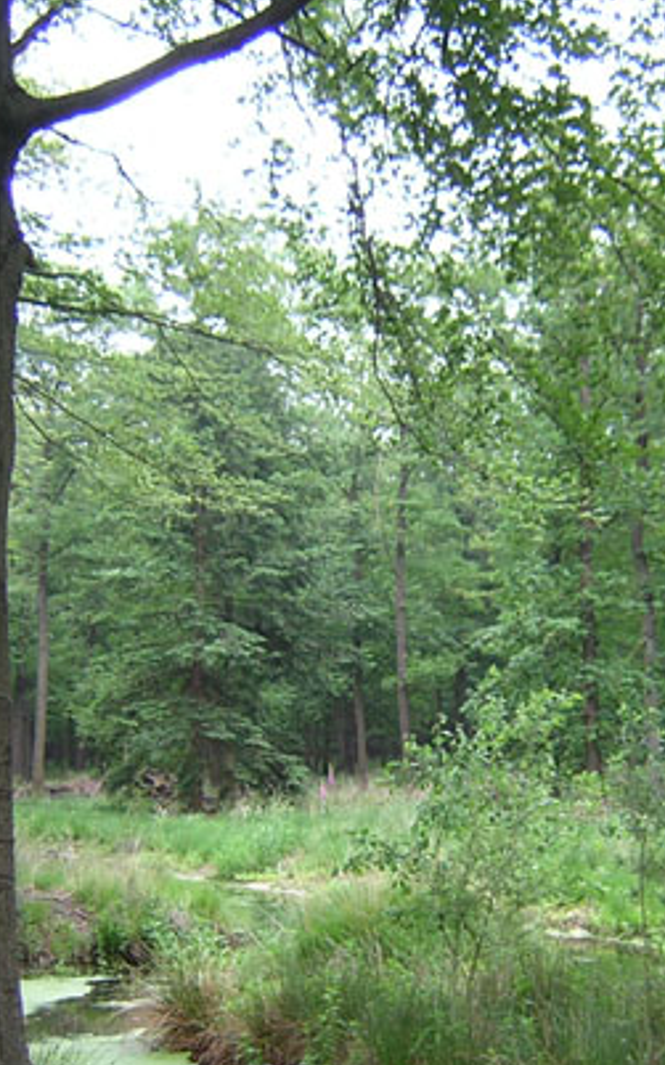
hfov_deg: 22.7
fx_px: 1654
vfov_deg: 35.5
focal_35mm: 57
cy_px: 668
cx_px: 350
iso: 159
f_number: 2.6
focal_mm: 4.7
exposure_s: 1/30
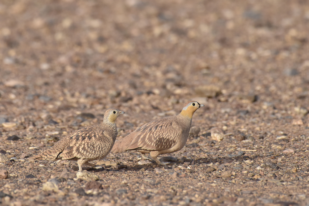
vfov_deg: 2.8
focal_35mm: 500
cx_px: 154
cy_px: 103
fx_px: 4292
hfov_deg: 4.1
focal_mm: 500
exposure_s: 1/1250
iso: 250
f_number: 7.1
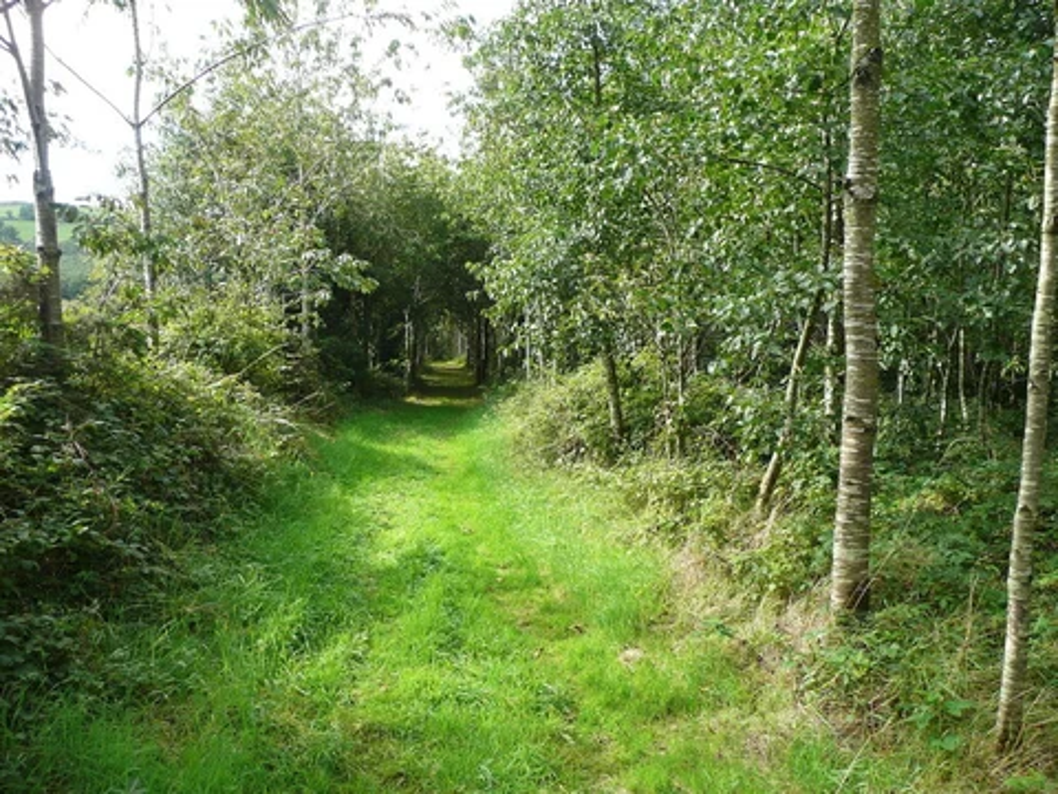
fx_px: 856
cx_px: 529
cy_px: 397
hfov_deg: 63.4
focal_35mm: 28
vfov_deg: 49.7
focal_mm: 4.6
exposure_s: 1/125
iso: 100
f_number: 3.3
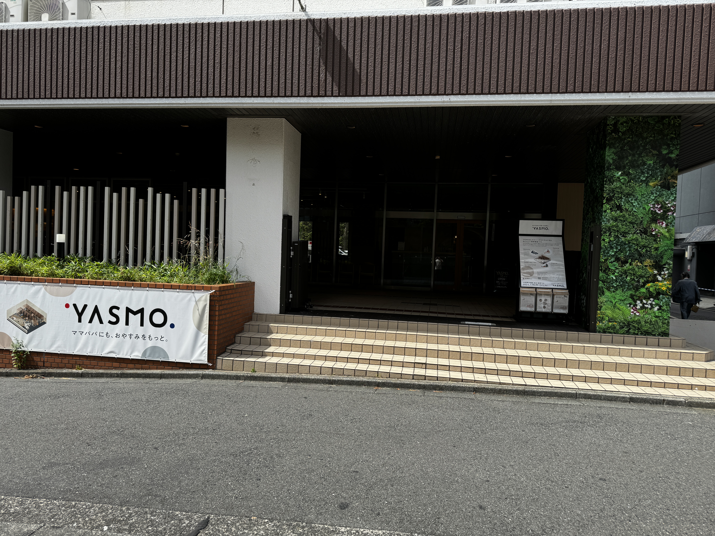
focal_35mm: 24
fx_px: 496
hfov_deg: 71.6
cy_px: 268
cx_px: 358
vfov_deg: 56.8
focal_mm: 6.76
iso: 80
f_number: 1.78
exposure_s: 1/1425
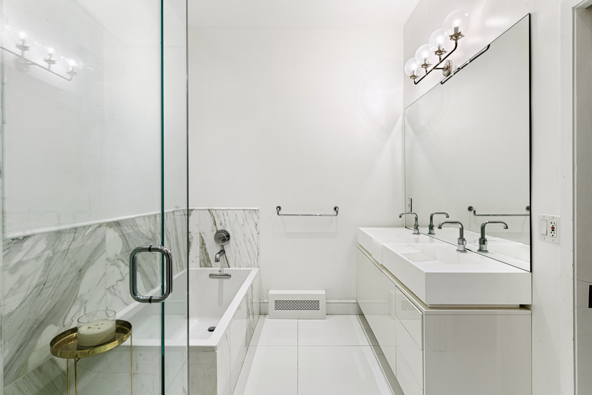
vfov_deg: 70.4
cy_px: 198
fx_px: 280
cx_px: 296
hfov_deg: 93.3
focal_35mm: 17
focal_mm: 17
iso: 250
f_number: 9
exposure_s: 1/13
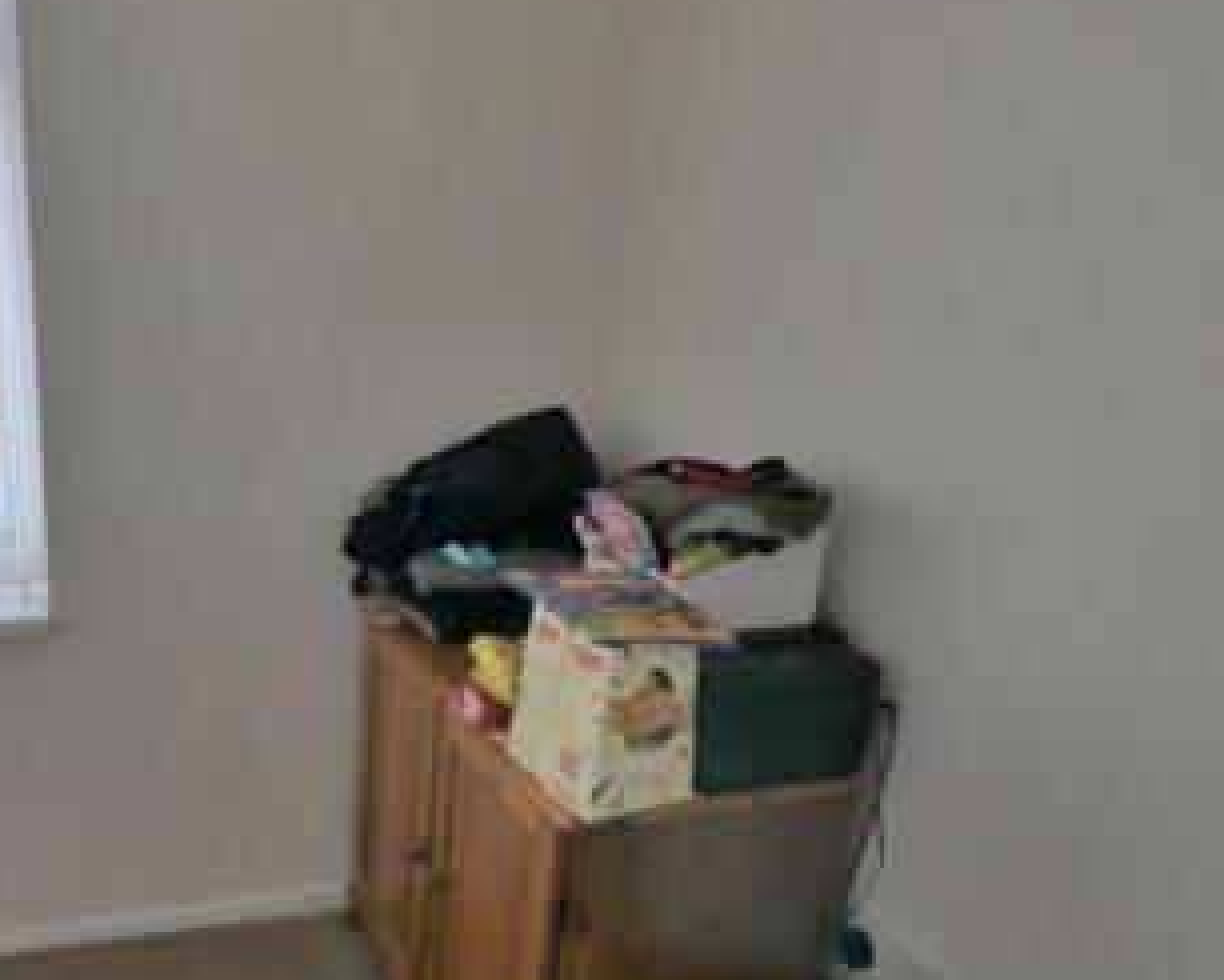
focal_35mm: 26
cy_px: 558
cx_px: 316
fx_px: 942
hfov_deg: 62.5
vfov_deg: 54.8
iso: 1000
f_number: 4
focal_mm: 7
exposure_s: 1/60
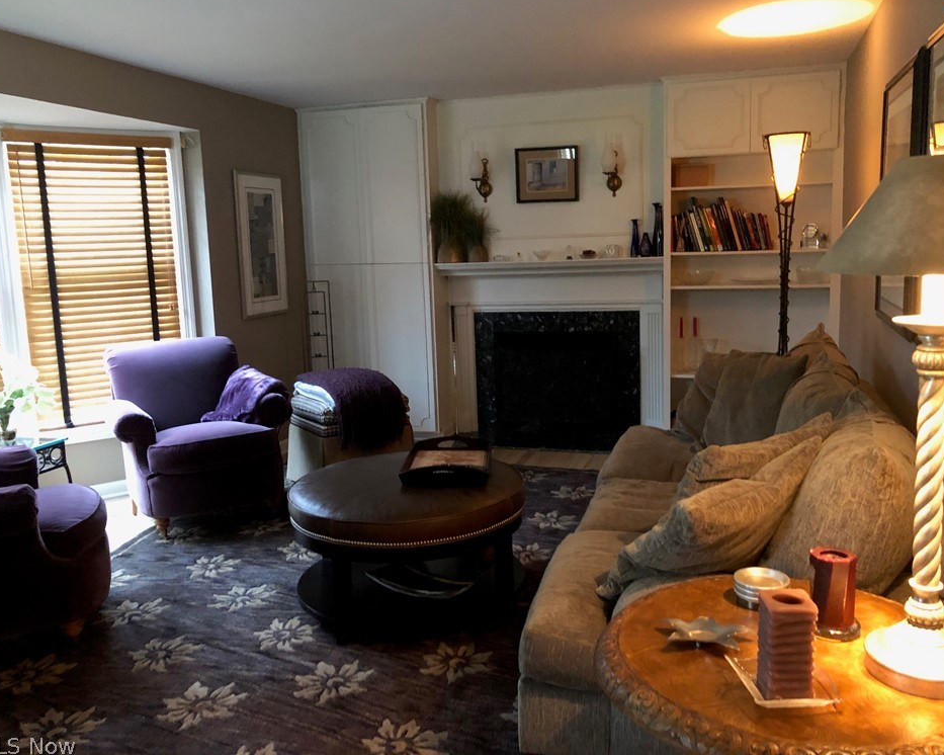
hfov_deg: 58.8
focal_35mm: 30
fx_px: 838
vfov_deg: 48.5
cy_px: 374
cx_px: 489
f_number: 1.8
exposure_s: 1/4
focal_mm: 3.99
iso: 100
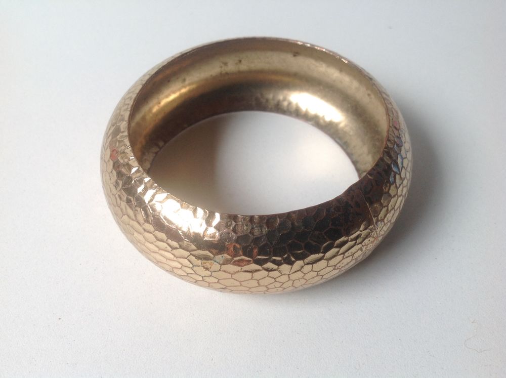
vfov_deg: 40.6
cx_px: 253
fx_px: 511
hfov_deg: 52.7
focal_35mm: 35
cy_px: 189
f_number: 2.4
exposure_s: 1/196
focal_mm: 4.28
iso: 50
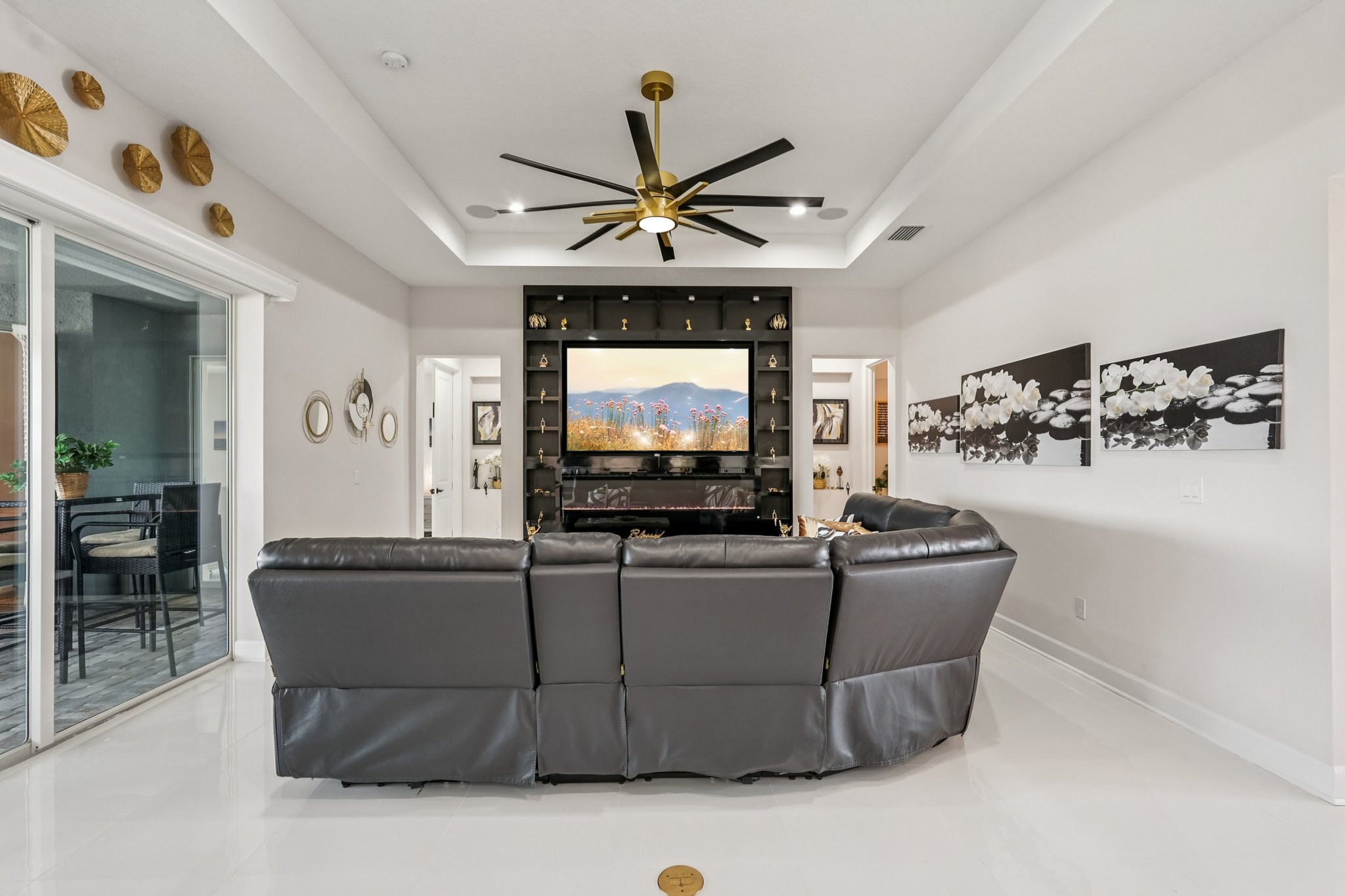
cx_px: 672
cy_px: 448
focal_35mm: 16
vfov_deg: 73.7
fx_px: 598
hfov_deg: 96.7
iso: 400
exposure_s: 1/8
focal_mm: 16
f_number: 8
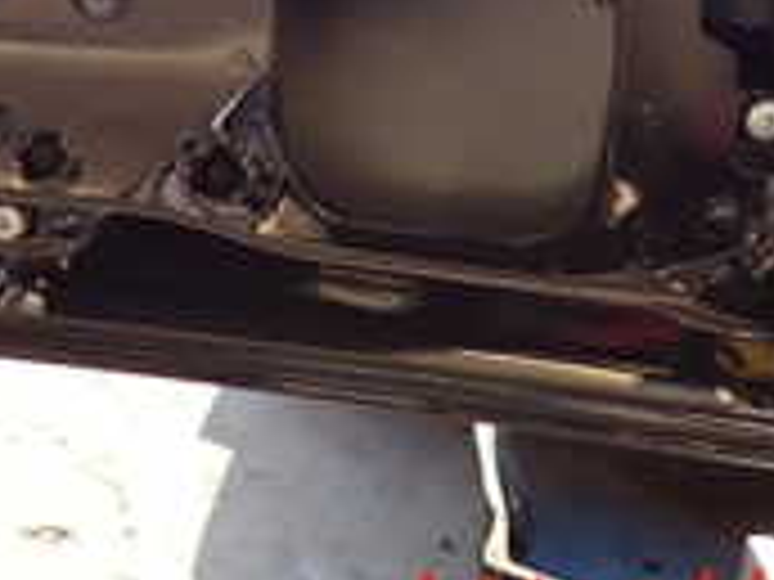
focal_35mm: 87
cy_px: -337
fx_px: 1945
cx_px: 86
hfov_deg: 22.0
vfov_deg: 15.4
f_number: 2
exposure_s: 1/200
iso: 100
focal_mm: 4.5
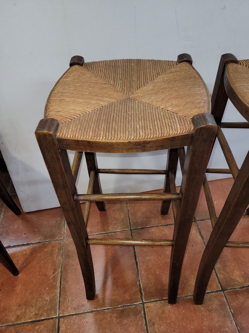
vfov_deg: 67.3
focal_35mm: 26
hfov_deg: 53.1
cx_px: 124
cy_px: 166
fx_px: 249
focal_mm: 5.4
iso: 100
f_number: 1.8
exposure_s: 1/33
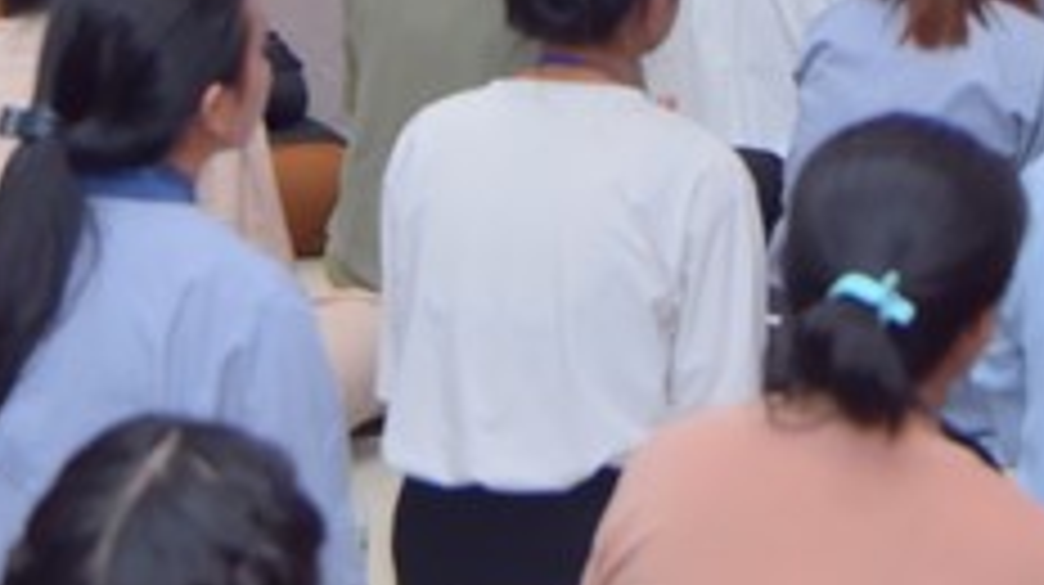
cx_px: 767
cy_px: -436
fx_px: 3734
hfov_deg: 15.9
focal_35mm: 135
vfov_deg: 8.6
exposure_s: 1/125
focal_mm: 46
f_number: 5
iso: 1250
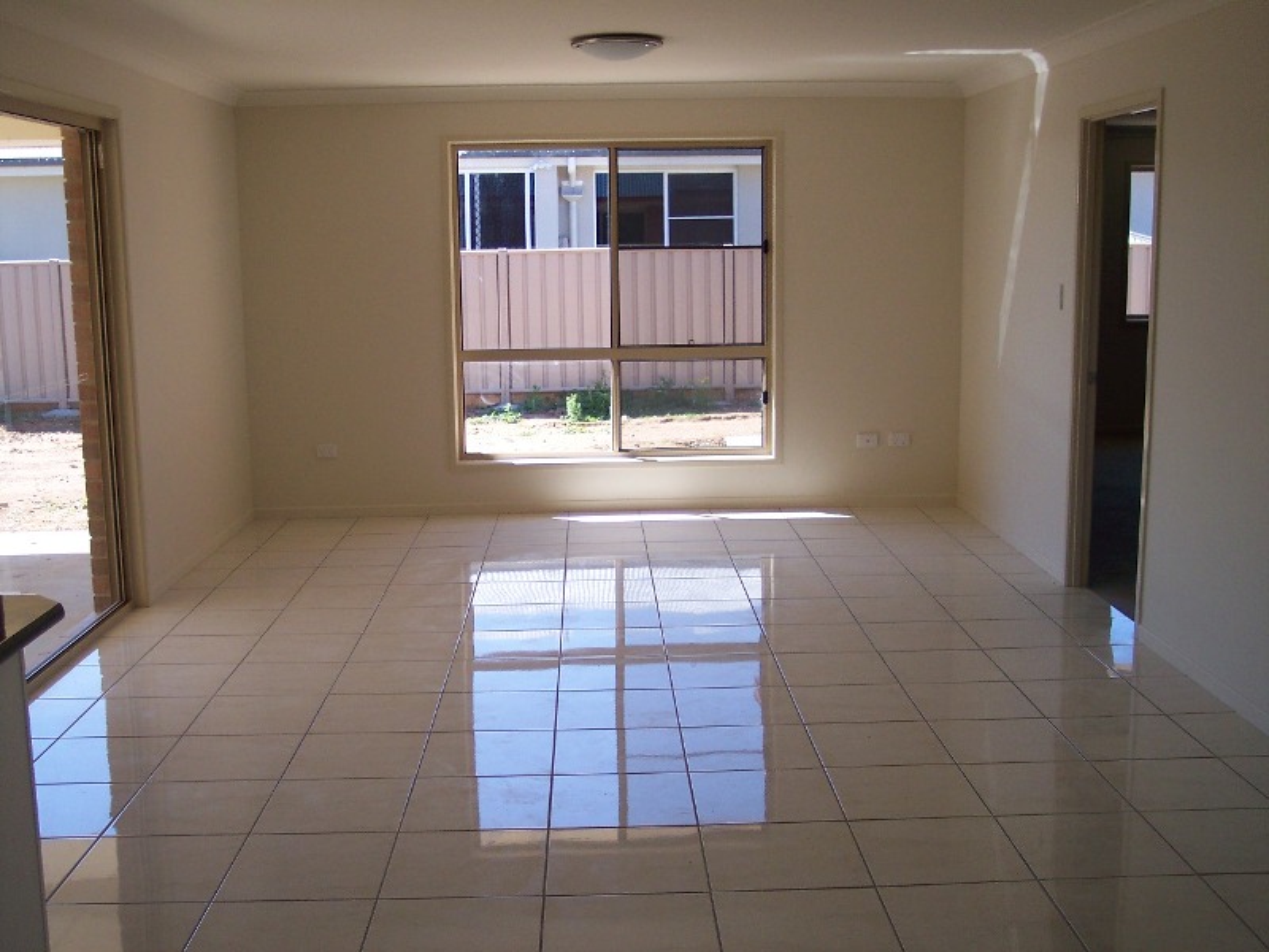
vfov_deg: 37.7
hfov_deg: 49.0
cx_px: 634
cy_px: 476
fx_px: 1393
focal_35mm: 38
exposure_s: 1/350
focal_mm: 8
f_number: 2.8
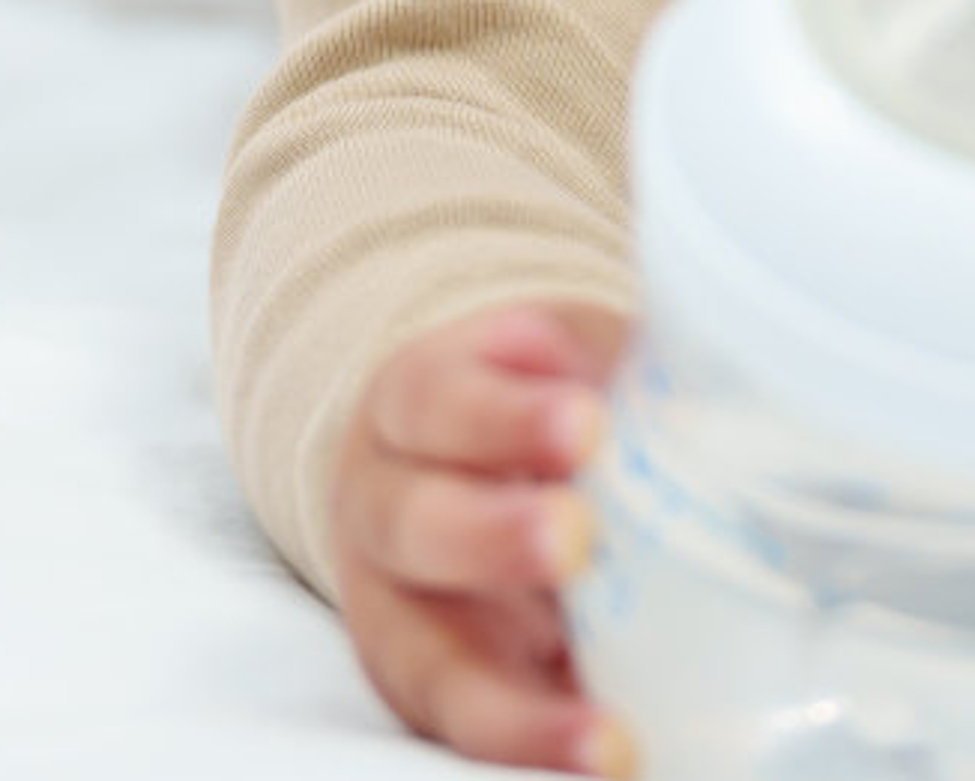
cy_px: -525
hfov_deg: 4.7
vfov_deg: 3.7
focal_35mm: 414
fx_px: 11950
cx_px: 891
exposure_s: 1/160
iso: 400
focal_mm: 90
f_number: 2.8
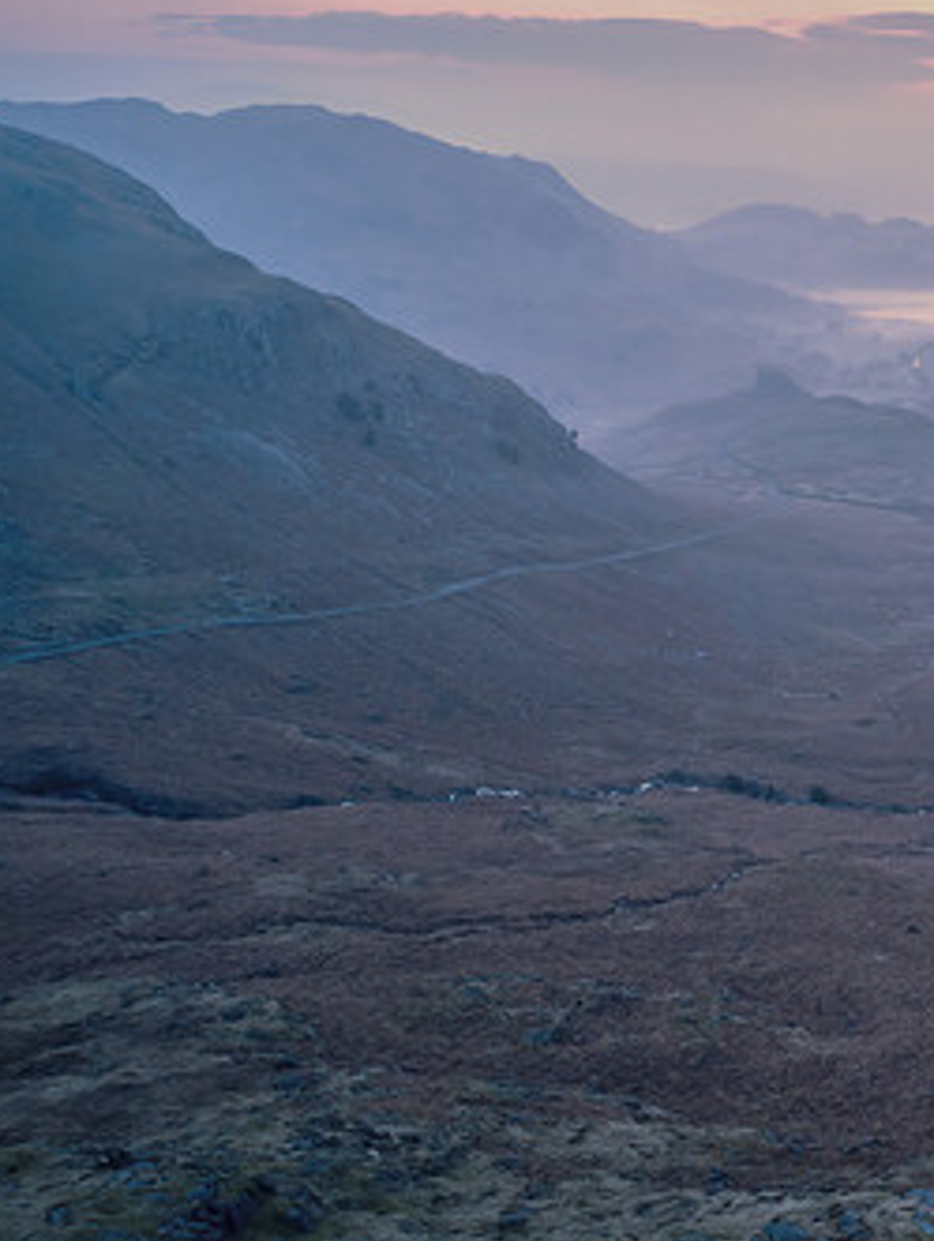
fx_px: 1580
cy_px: 538
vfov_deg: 42.8
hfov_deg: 29.9
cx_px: 1002
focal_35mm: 44
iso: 100
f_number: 2.8
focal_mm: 8.4
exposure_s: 1/240
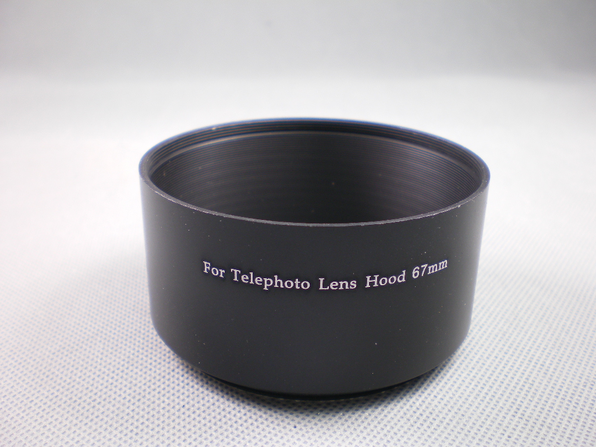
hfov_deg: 49.0
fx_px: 654
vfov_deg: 37.7
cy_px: 224
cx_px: 298
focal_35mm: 38
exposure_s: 1/30
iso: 80
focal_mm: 6.3
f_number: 3.1
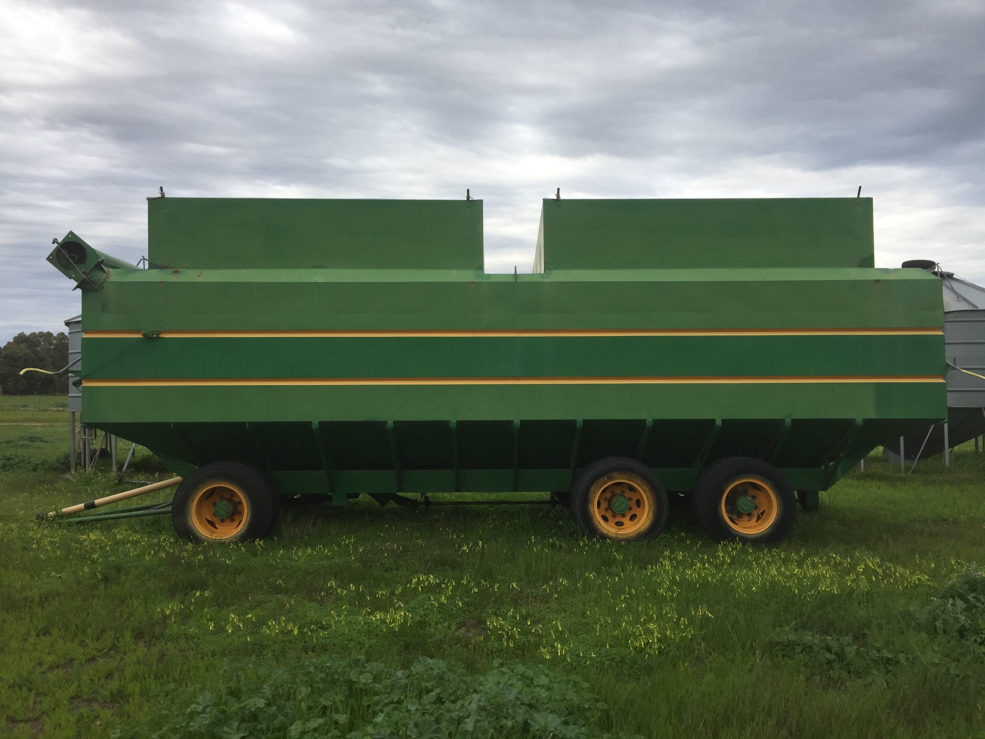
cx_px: 492
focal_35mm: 29
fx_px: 825
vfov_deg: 48.2
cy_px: 370
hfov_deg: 61.7
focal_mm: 4.15
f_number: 2.2
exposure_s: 1/694
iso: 32
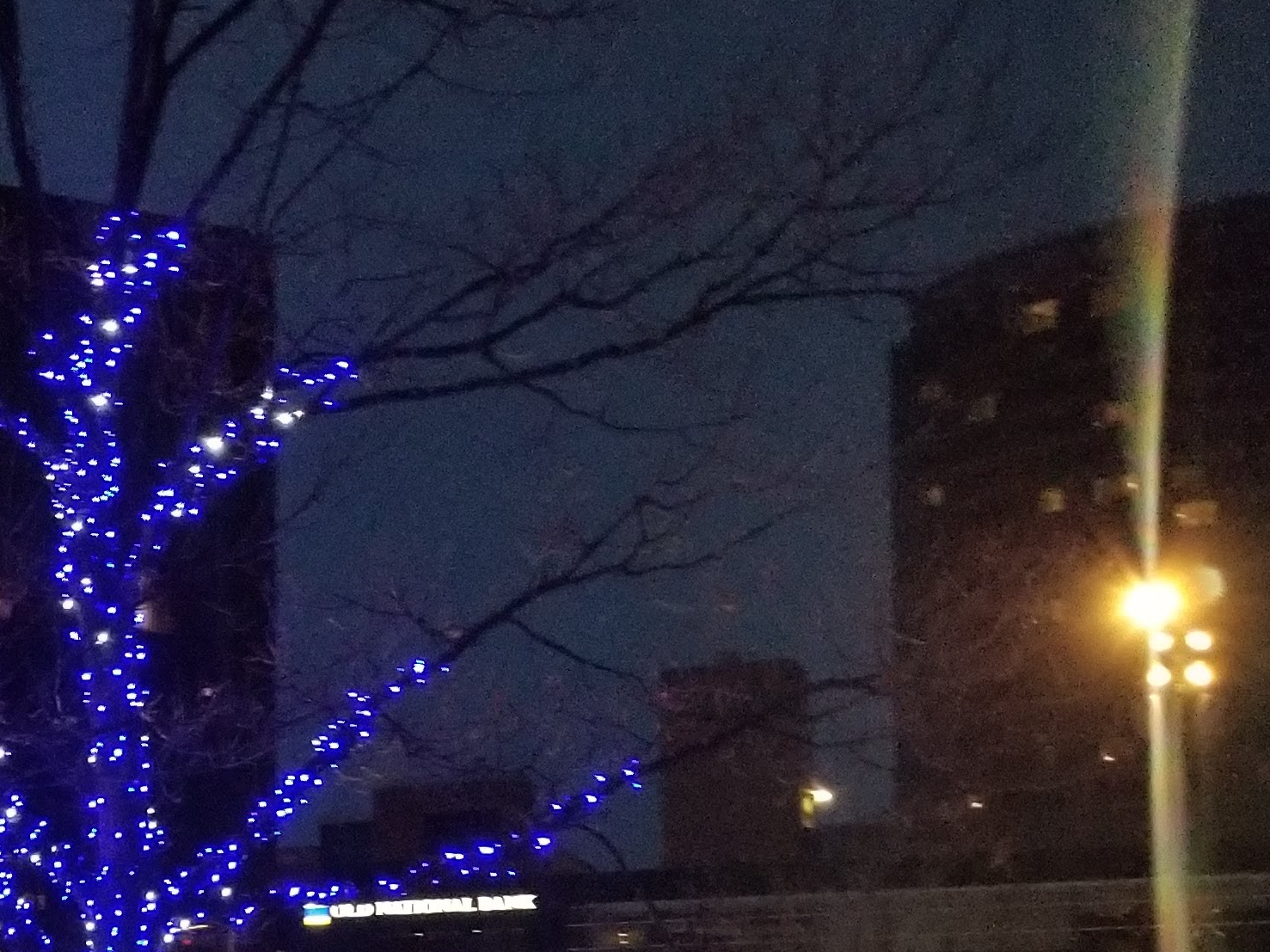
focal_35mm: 71
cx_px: -389
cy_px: 1104
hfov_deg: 24.0
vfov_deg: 19.6
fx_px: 2604
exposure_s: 1/60
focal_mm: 4.25
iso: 800
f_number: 1.7
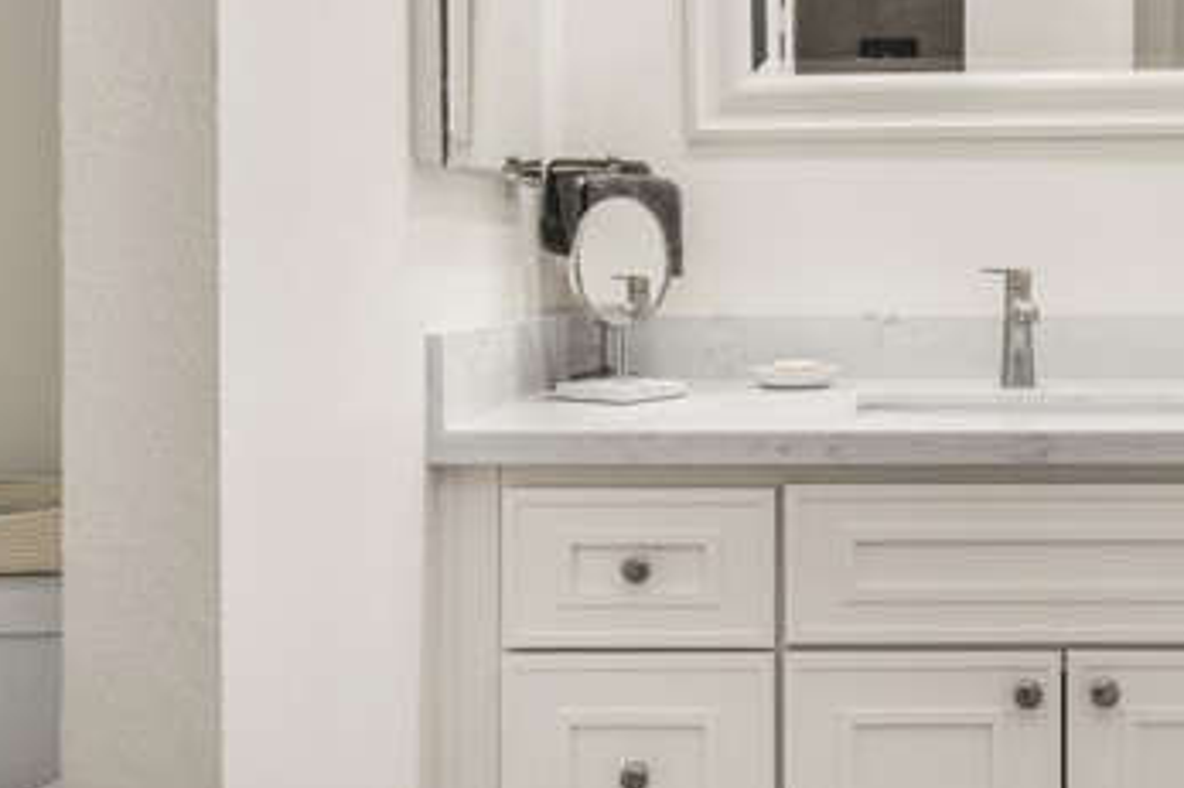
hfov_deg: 51.1
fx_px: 1181
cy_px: 256
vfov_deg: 36.5
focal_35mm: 36
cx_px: 884
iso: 100
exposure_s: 1/20
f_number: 5.6
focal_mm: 19.5
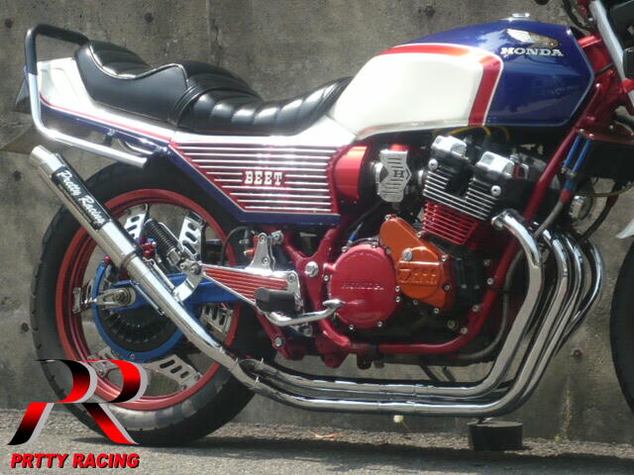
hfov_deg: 14.3
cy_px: 238
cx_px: 317
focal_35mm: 138
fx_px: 2528
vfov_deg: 10.7
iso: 100
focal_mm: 15.2
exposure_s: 1/160
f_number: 5.4
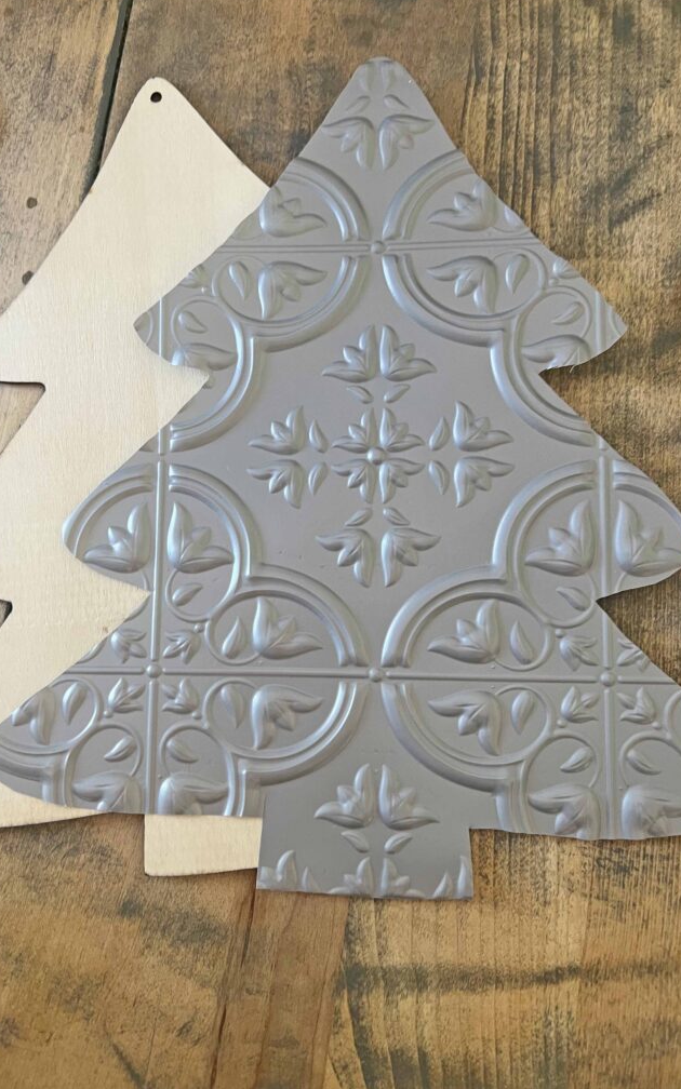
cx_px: 279
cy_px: 538
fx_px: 831
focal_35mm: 28
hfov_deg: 44.4
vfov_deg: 66.5
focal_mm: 5.7
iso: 125
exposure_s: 1/70
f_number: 1.5
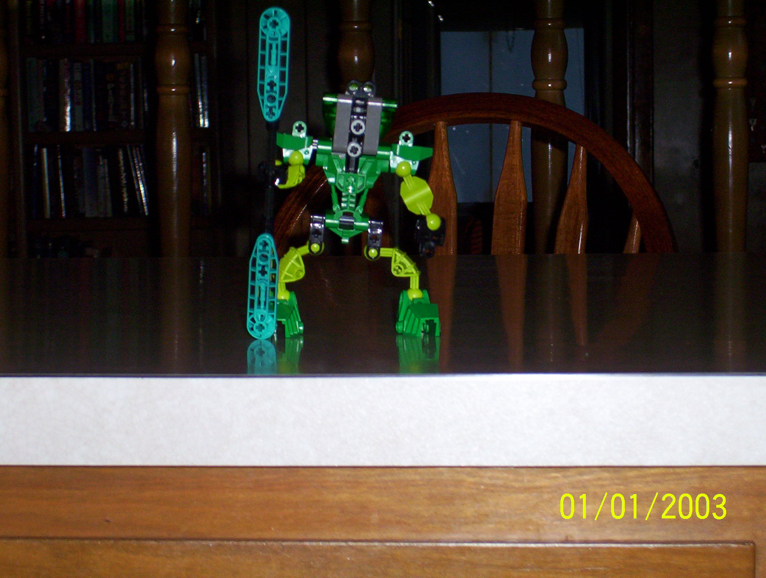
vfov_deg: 12.0
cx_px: 383
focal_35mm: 124
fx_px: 2750
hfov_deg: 15.9
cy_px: 289
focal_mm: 16.3
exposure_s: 1/125
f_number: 4.62
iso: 140
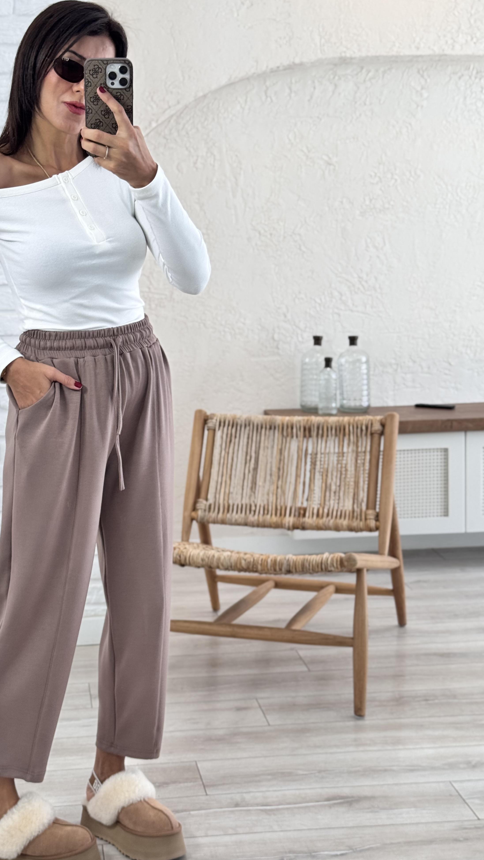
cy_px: 440
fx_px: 1232
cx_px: 164
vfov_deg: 38.5
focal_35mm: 54
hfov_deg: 22.1
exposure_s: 1/137
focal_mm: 6.76
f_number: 1.78
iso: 50
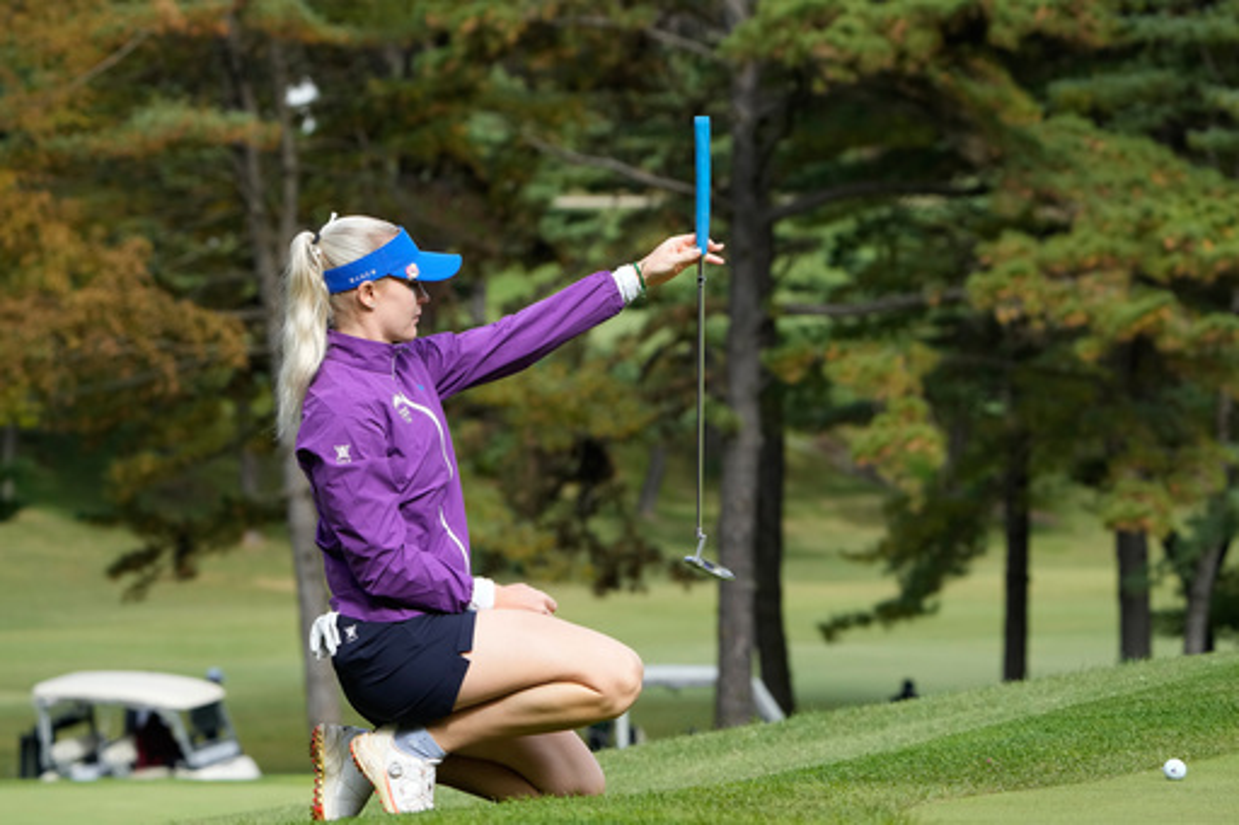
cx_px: 620
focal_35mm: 200
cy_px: 412
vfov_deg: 6.9
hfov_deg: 10.3
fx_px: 6881
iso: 1000
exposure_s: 1/1000
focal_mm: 200
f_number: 8
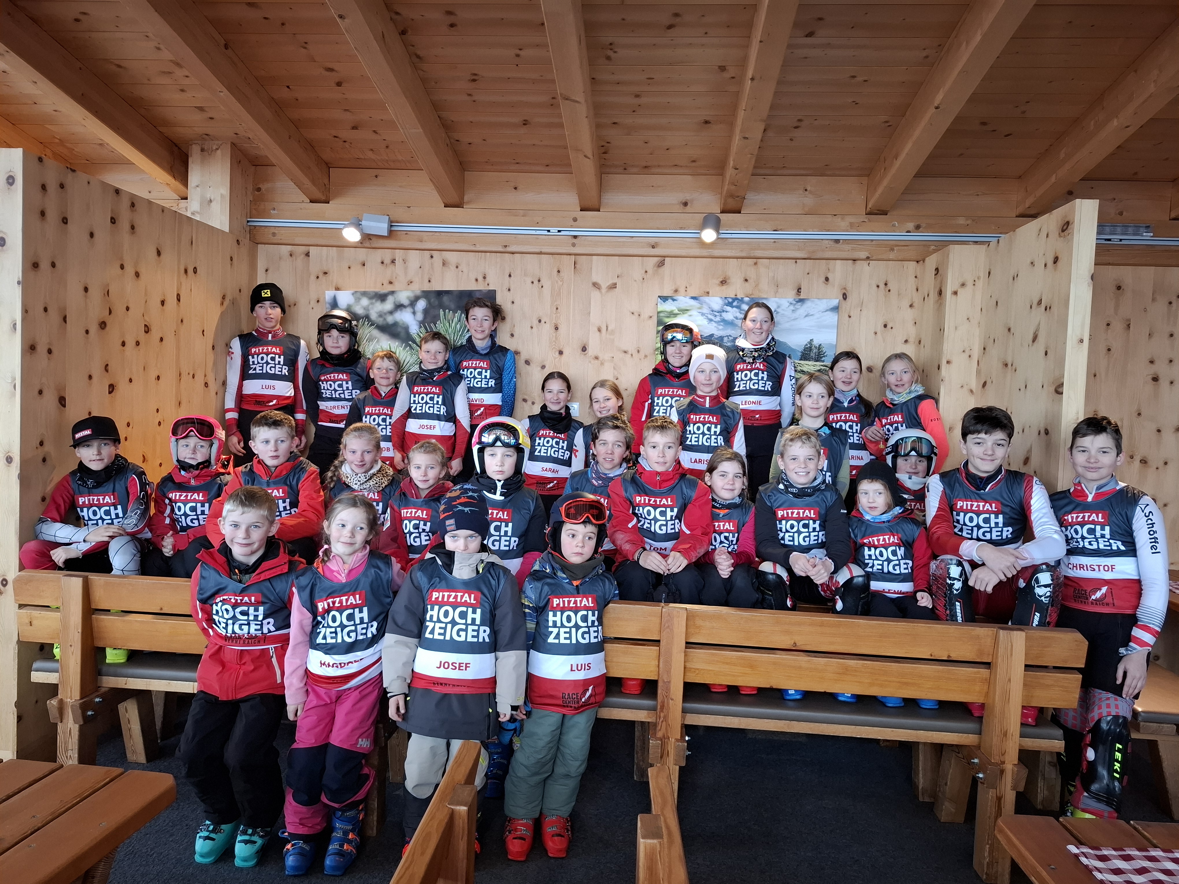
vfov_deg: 58.9
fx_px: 783
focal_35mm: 23
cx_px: 590
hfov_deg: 73.9
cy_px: 442
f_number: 1.8
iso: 320
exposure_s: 1/100
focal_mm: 5.54
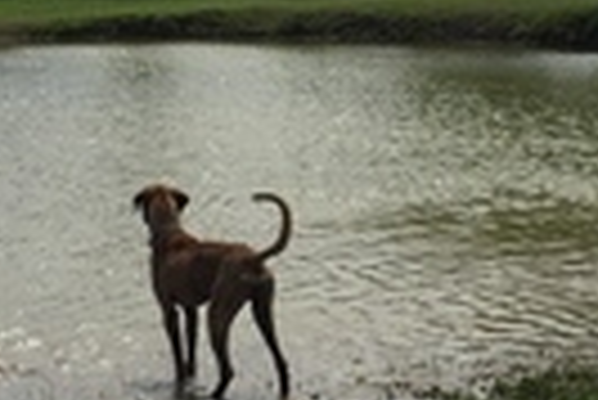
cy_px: 202
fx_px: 1696
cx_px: 283
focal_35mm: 102
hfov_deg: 20.0
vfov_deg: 13.5
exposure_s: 1/3597
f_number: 2.2
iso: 32
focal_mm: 4.15
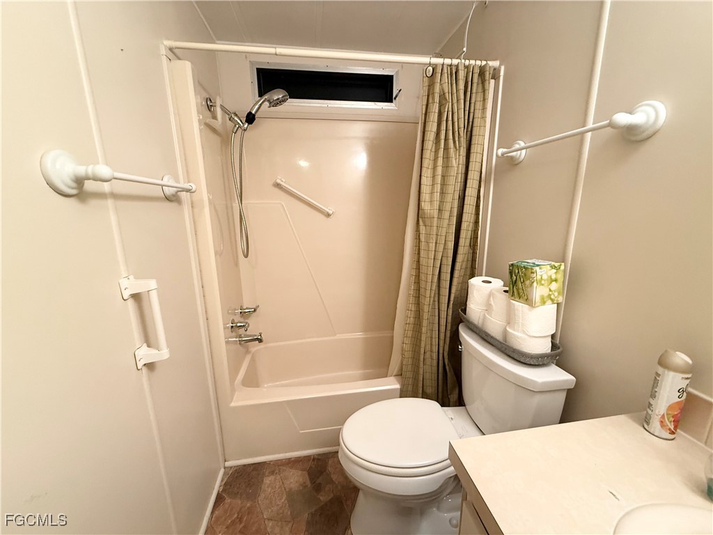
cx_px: 356
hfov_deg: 102.1
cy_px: 268
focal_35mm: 14
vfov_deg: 85.7
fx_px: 288
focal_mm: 2.22
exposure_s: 1/60
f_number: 2.2
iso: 320
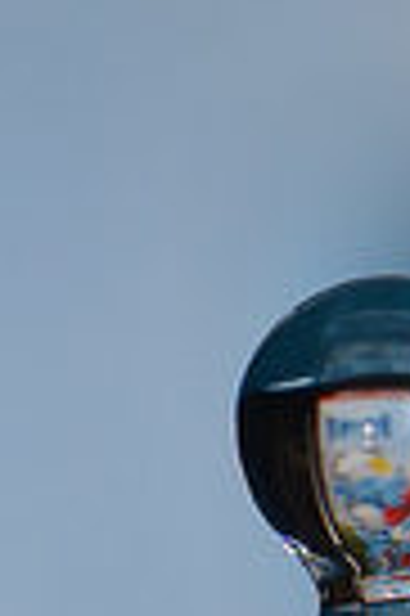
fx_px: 9594
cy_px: 656
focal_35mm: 560
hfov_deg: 2.4
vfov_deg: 3.7
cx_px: 392
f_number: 16
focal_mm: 85
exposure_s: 1/200
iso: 200
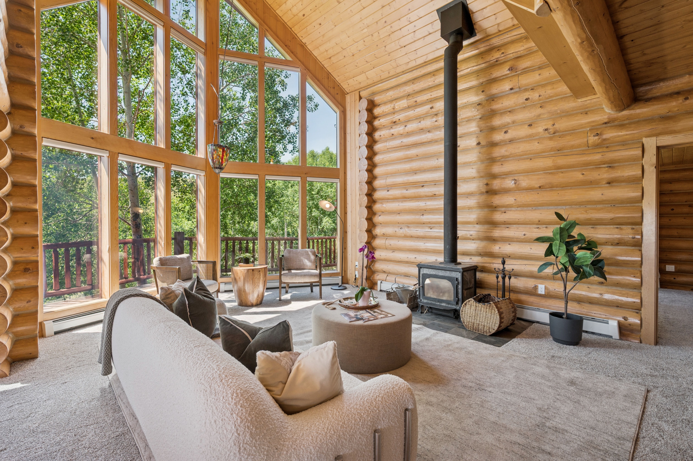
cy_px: 230
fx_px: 308
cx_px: 346
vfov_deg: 73.7
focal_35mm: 16
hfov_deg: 96.8
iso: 400
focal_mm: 16
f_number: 9
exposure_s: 1/80
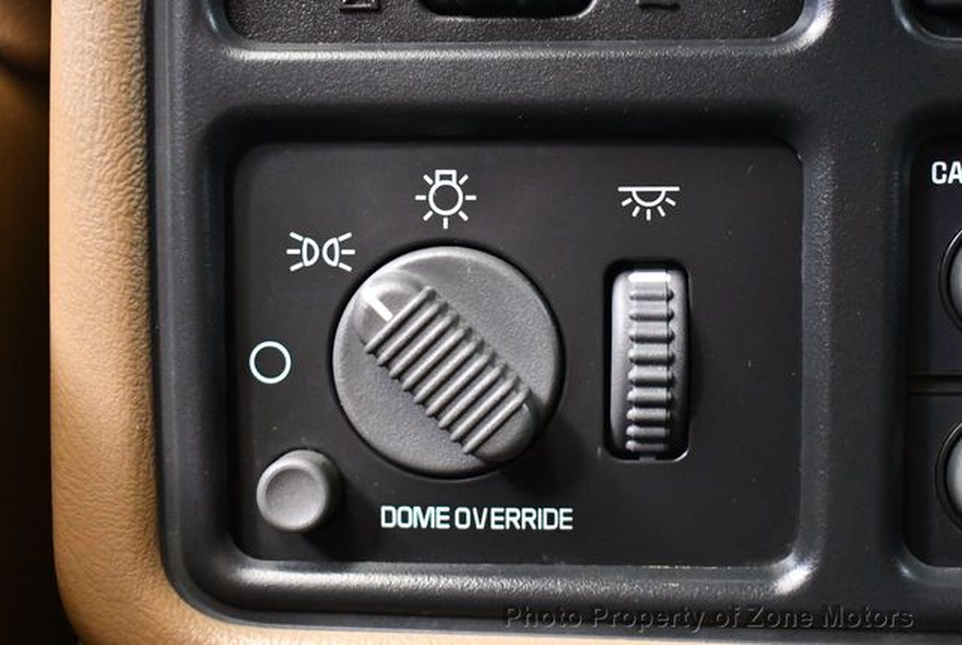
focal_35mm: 64
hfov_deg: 31.4
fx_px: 1713
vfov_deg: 21.3
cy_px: 322
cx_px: 481
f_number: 4.5
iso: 6400
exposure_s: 1/60
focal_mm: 32
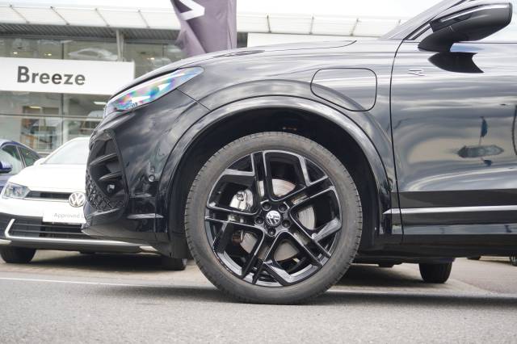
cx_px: 258
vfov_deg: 28.9
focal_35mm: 46
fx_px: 667
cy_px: 172
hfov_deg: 42.3
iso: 100
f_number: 5
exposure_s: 1/60
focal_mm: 31
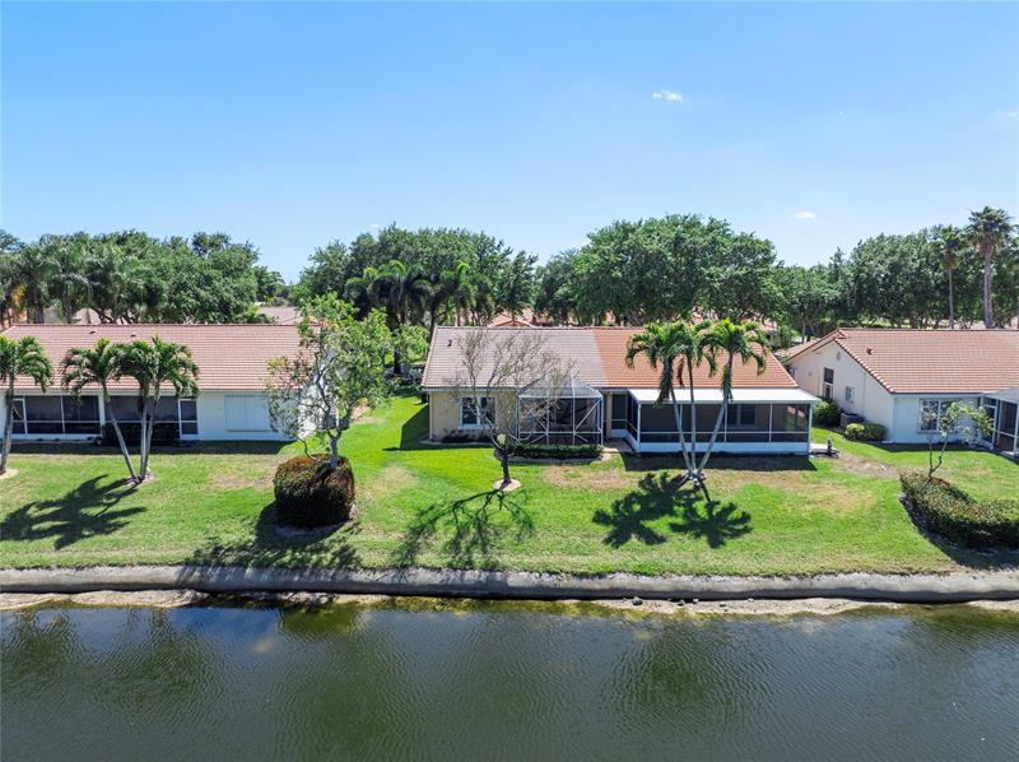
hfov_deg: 71.7
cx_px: 510
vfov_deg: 56.7
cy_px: 381
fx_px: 706
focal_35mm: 24
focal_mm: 12.29
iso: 170
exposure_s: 1/2000
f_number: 2.8
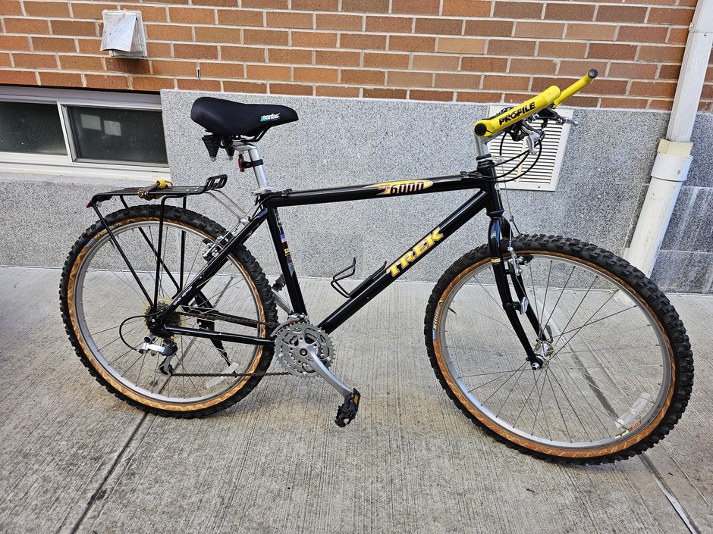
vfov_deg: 58.9
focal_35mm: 23
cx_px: 356
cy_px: 267
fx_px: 474
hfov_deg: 73.9
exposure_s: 1/207
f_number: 1.7
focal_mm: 6.3
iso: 40
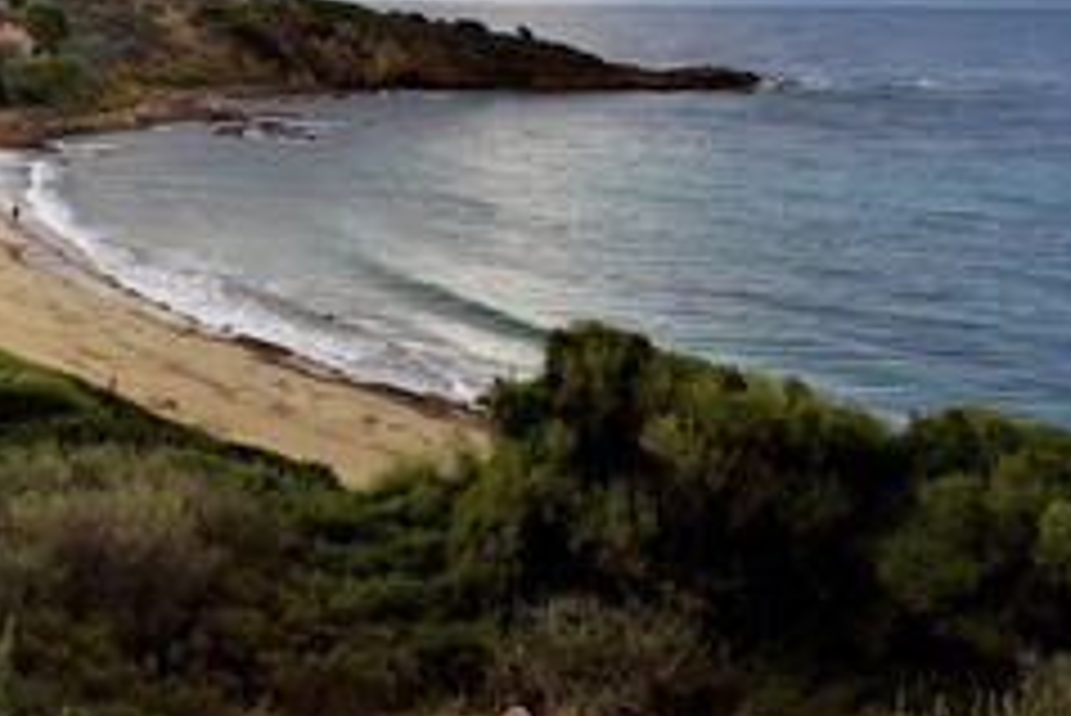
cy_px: 329
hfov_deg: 29.9
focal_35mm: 67
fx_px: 1994
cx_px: 360
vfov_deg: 20.3
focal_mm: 38
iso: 200
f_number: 7.1
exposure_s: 1/250
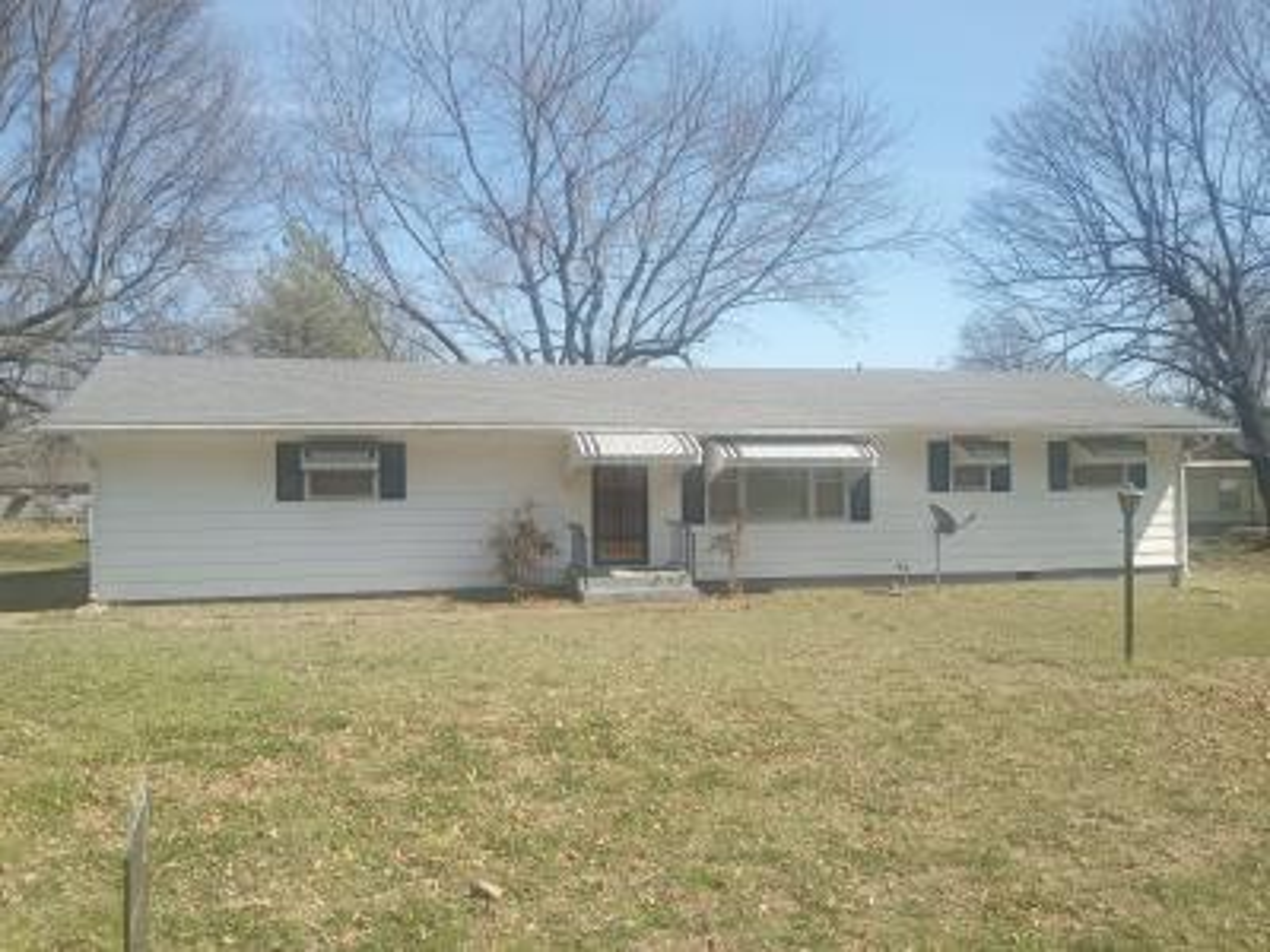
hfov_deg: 63.4
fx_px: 1027
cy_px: 476
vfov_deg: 49.7
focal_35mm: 28
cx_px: 635
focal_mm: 3.71
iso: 100
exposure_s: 1/769
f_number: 2.2
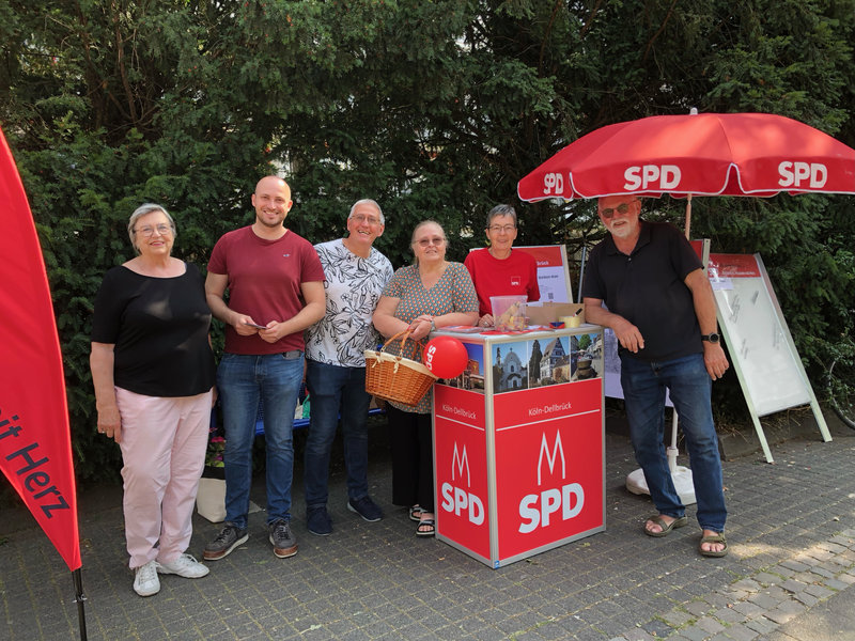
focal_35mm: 28
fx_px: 692
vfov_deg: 49.7
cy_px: 320
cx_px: 428
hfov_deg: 63.4
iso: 20
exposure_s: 1/174
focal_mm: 3.99
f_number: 1.8
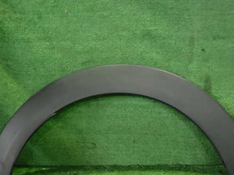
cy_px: 102
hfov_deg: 45.8
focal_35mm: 41
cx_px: 122
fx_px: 277
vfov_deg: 35.0
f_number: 2.3
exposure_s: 1/60
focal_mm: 5.4
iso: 1250
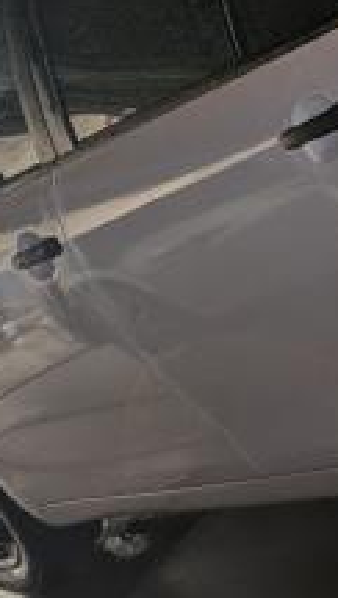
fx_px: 1970
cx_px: 410
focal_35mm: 124
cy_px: 155
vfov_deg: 17.2
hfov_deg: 9.7
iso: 277
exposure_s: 1/30
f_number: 1.68
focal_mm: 6.9
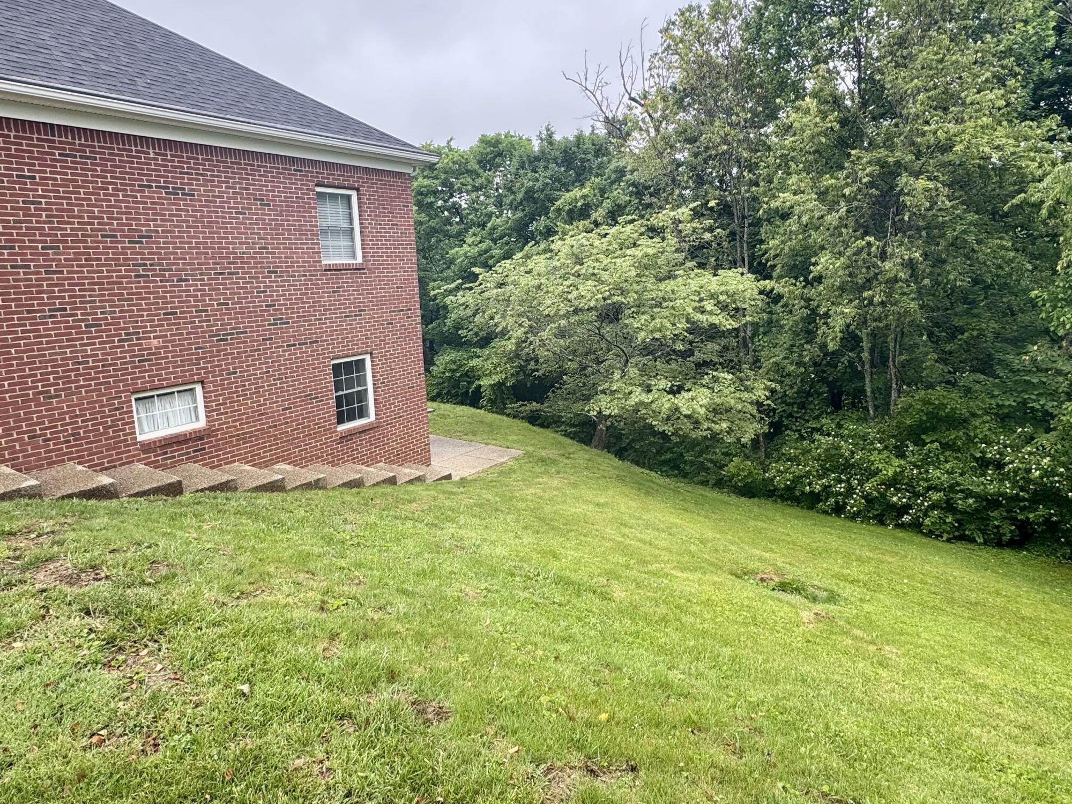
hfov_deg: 79.0
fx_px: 650
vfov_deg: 63.4
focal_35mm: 21
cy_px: 373
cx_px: 541
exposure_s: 1/142
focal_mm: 2.22
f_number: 2.2
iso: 40
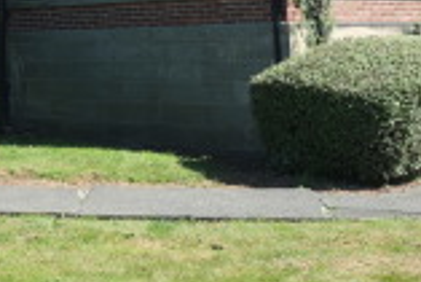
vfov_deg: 15.0
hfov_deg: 22.2
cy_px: -36
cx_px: 29
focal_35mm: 89
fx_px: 1042
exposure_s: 1/350
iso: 400
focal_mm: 23
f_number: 6.4
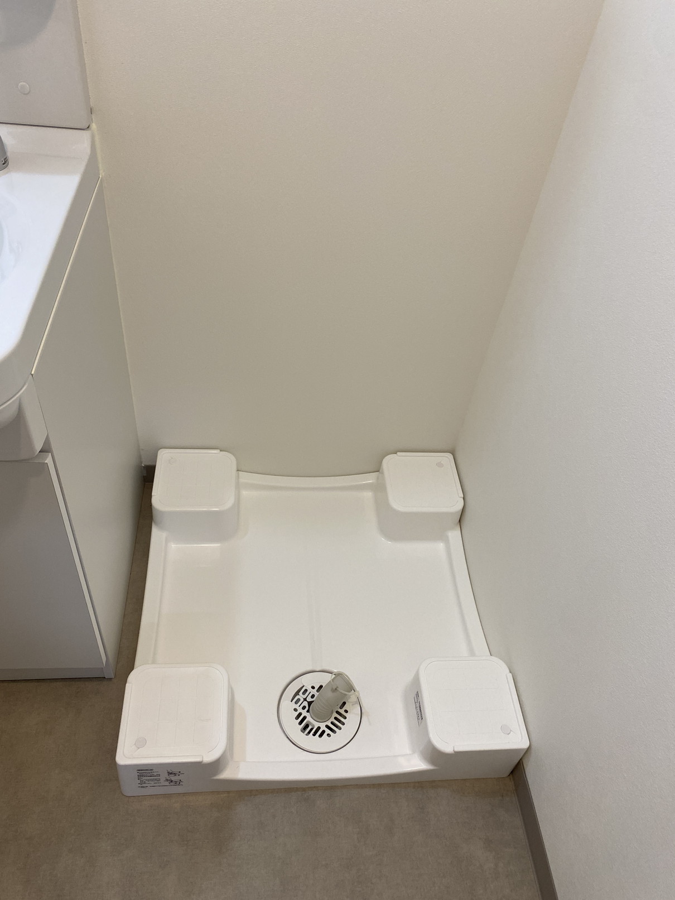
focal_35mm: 26
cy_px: 450
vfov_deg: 67.3
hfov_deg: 53.1
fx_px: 676
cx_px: 338
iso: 125
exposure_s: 1/100
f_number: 1.8
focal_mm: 4.25
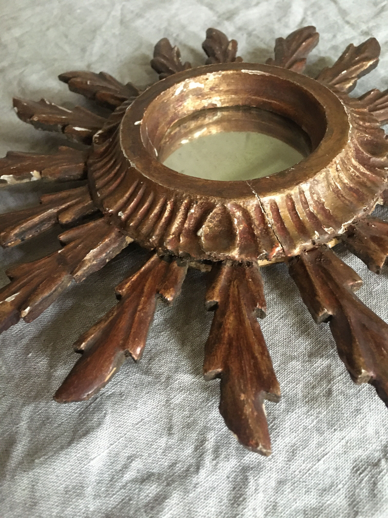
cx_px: 194
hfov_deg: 48.2
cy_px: 259
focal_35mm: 29
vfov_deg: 61.7
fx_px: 433
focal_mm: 4.15
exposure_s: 1/17
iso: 320
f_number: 2.2
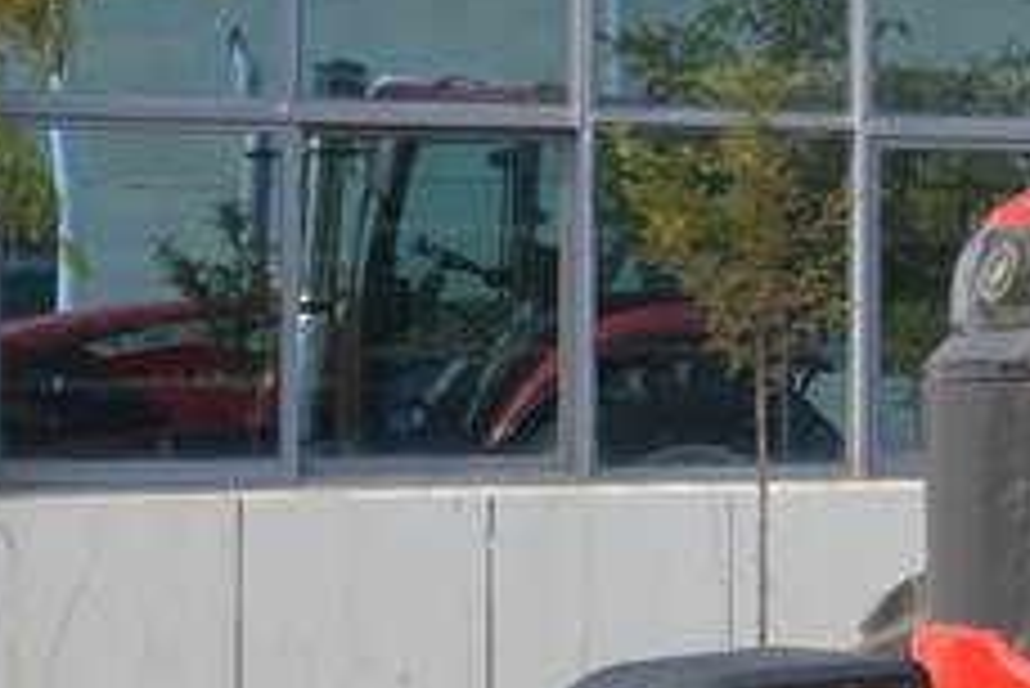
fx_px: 4351
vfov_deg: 9.0
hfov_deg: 12.0
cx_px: 2049
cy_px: 236
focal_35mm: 152
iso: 500
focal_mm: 32
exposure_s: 1/160
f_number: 16
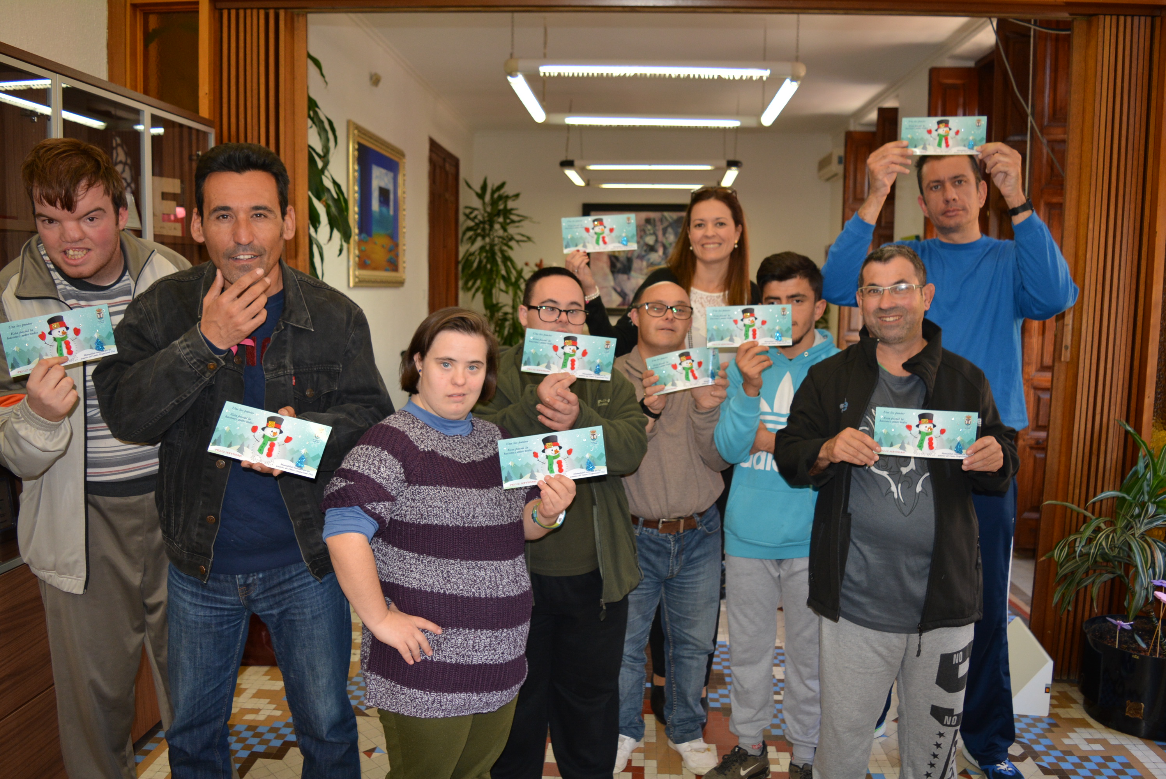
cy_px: 390
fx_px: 875
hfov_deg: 67.3
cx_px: 583
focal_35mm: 27
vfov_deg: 48.0
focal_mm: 18
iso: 400
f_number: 3.5
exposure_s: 1/125
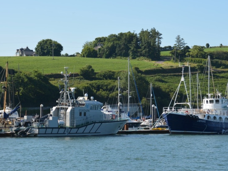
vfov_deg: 11.4
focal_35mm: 130
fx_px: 854
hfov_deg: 15.2
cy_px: 94
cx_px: 146
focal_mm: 65
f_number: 8
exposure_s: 1/250
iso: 140
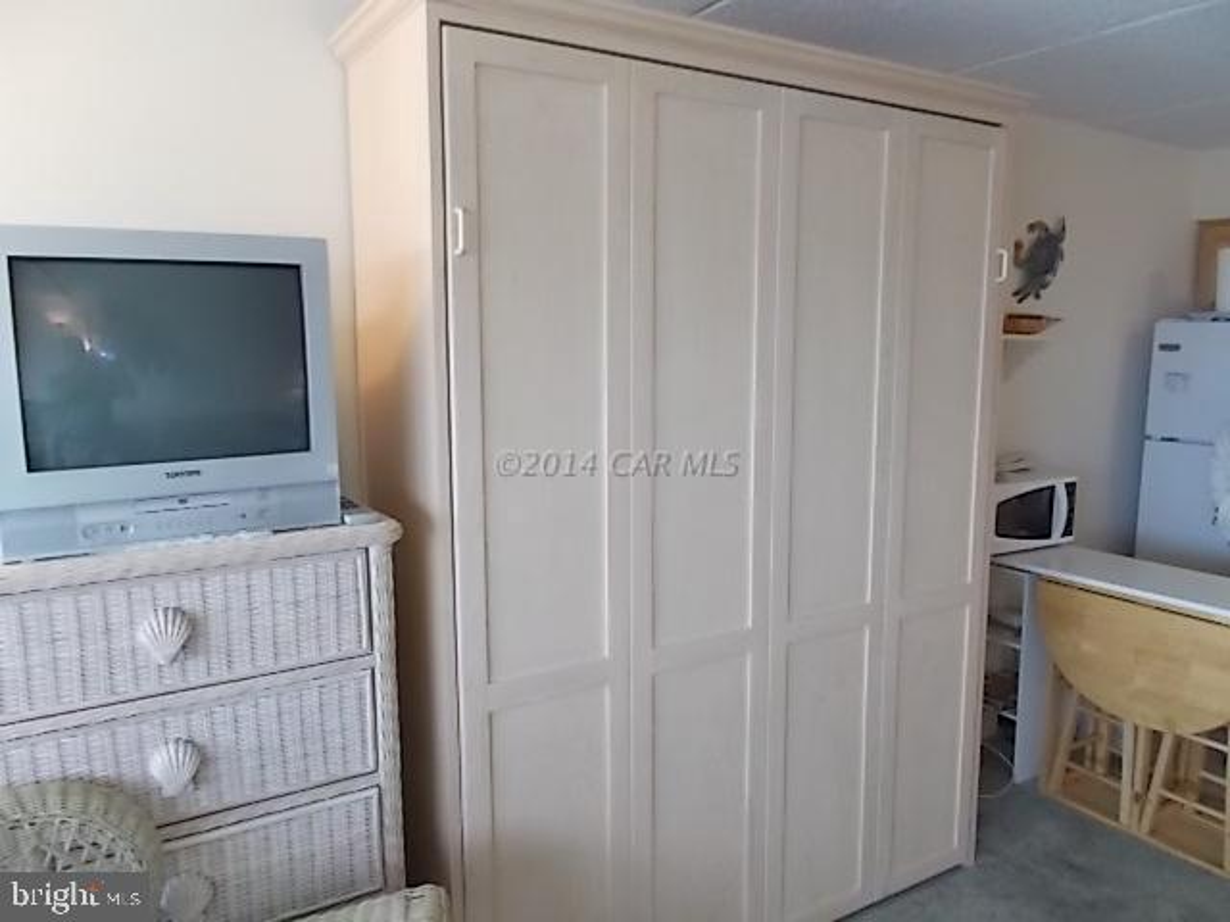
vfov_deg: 53.1
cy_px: 461
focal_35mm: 26
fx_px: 924
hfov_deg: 67.3
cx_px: 615
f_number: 3.2
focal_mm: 4.6
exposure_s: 1/25
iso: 200
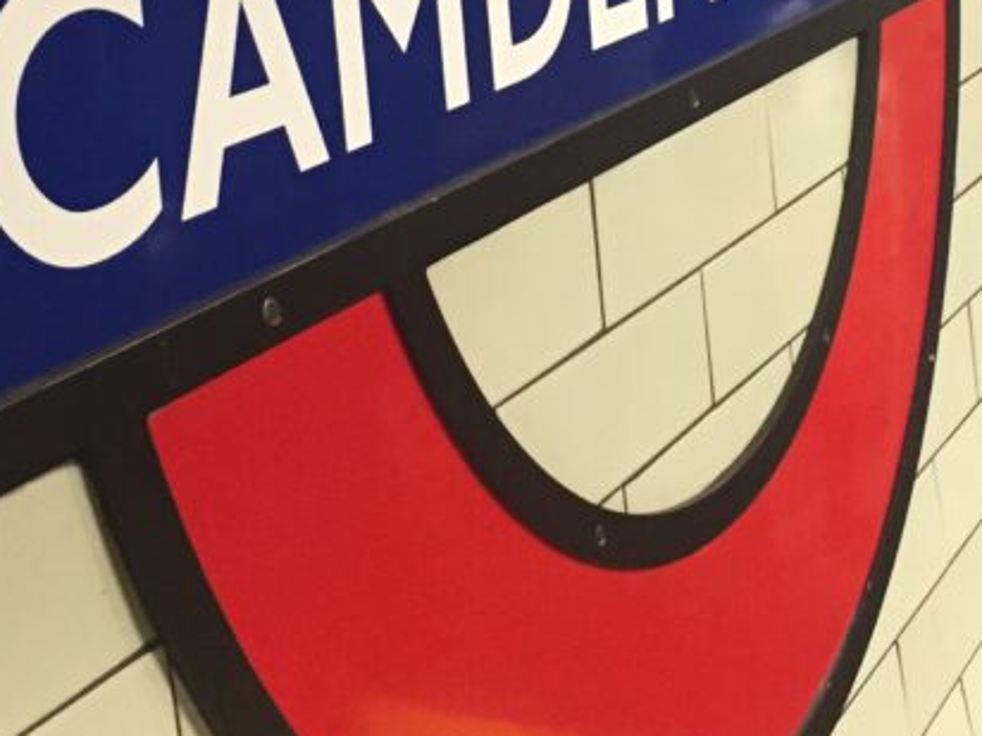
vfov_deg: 20.0
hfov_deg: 27.0
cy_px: 43
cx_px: 560
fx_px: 2043
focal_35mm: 72
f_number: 2.2
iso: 250
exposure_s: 1/17
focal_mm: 4.15
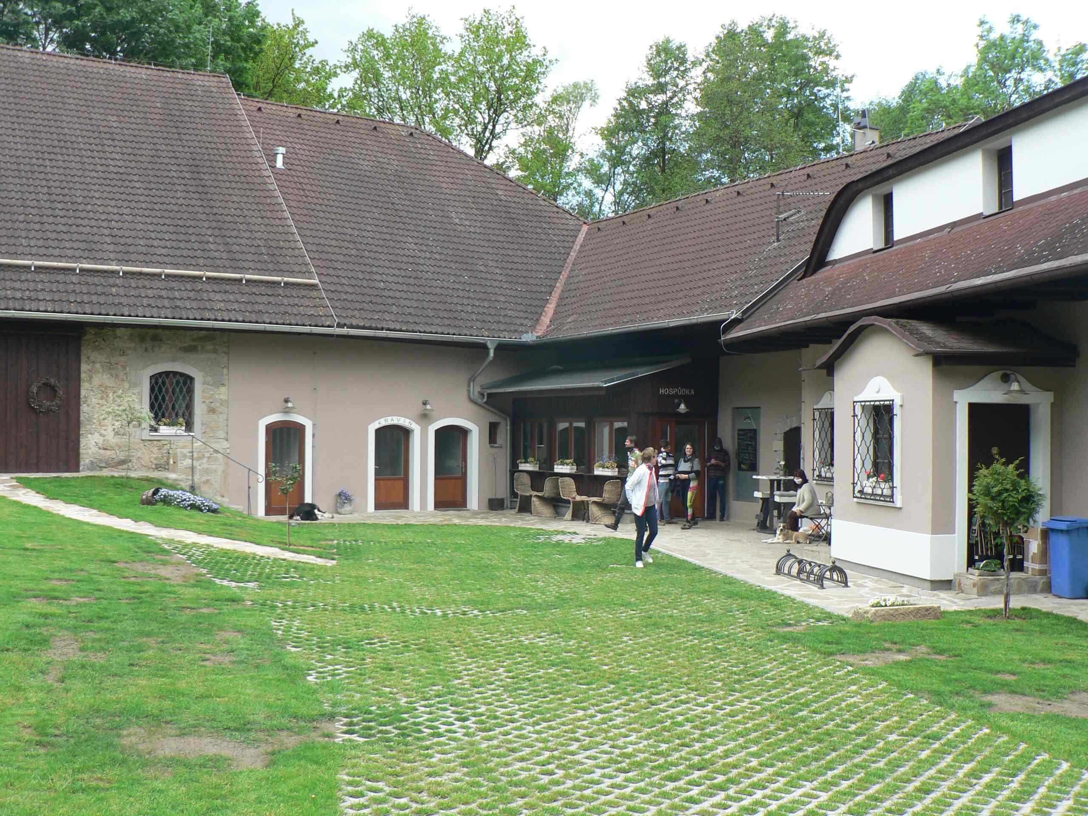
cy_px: 408
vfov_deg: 39.7
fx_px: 1131
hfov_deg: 51.4
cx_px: 544
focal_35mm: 36
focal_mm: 6
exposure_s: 1/100
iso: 80
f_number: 4
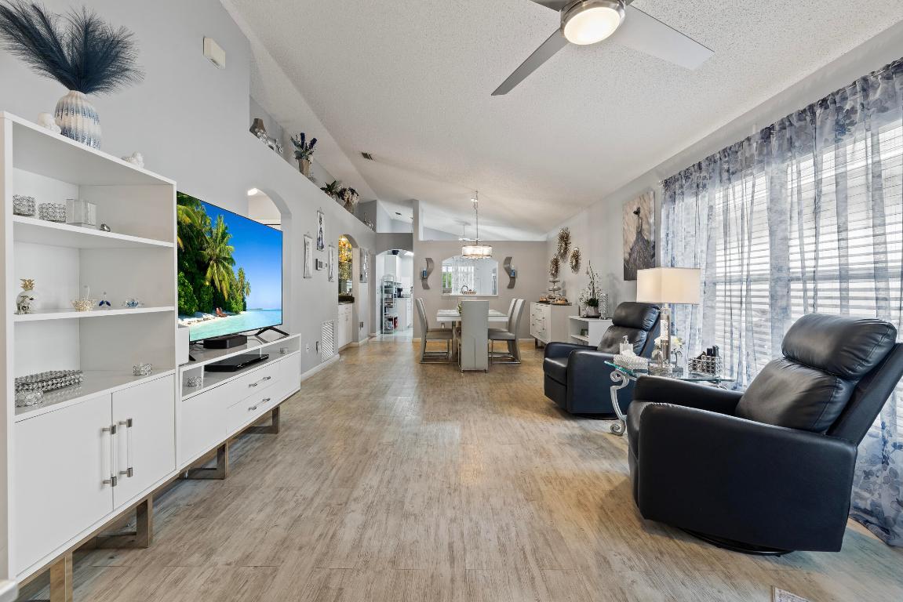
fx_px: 351
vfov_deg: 81.2
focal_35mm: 14
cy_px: 301
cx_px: 452
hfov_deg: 104.2
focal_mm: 14
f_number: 9
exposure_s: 1/2.5
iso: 250
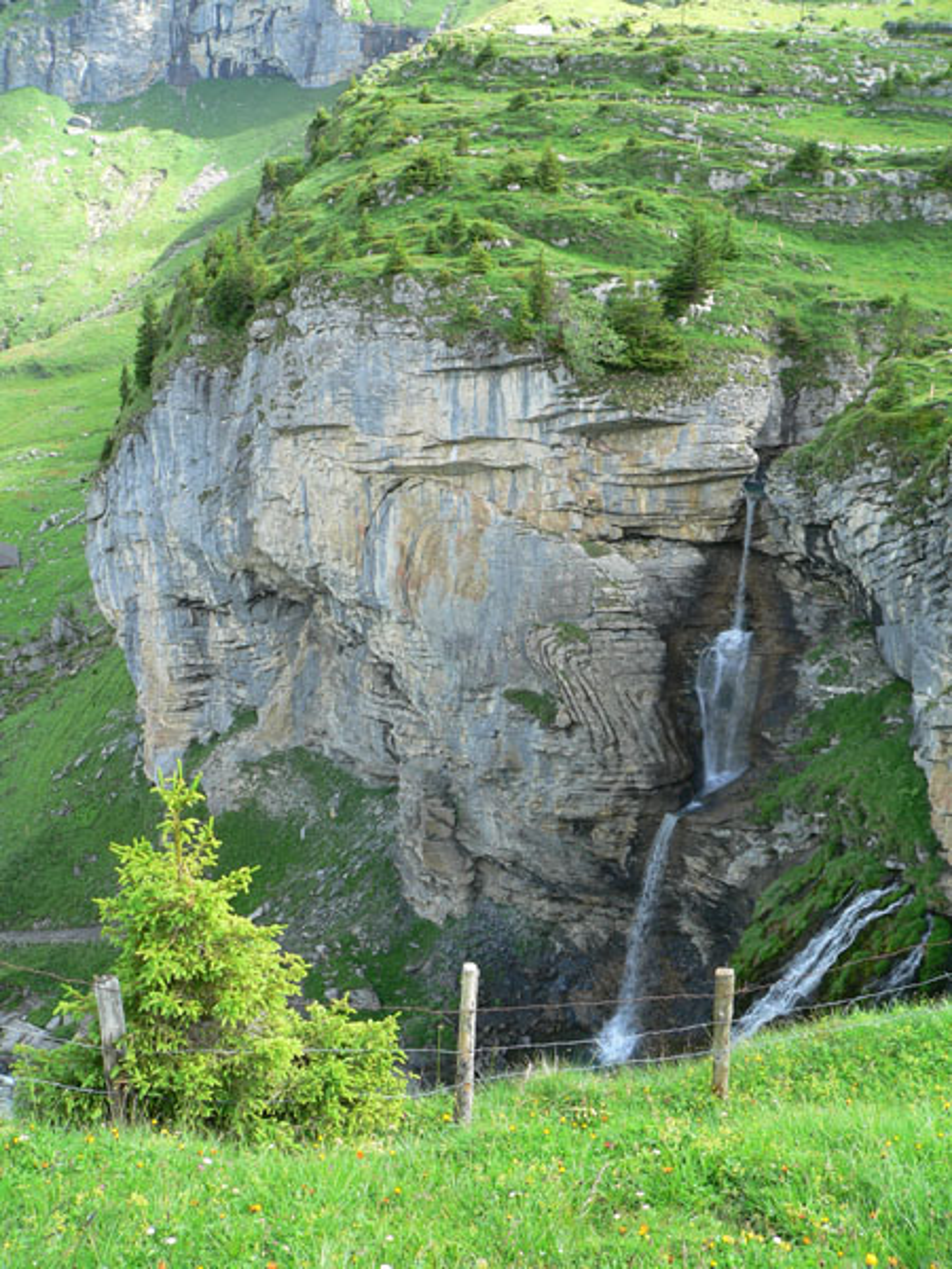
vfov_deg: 51.4
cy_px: 634
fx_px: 1320
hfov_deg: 39.7
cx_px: 476
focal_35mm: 36
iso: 80
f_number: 3.3
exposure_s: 1/125
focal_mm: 6
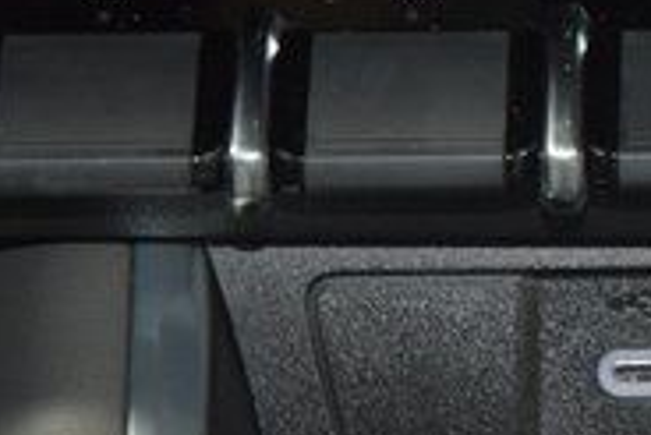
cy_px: -30
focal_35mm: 365
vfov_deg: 3.8
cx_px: 1012
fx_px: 6605
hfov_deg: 5.6
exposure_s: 1/20
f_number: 4.5
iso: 2200
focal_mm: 70
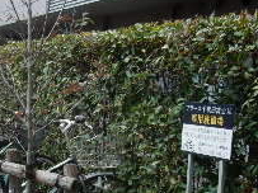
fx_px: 588
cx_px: 36
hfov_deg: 24.2
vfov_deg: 18.2
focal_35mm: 79
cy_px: 185
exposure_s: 1/40
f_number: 3.7
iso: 125
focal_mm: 4.5
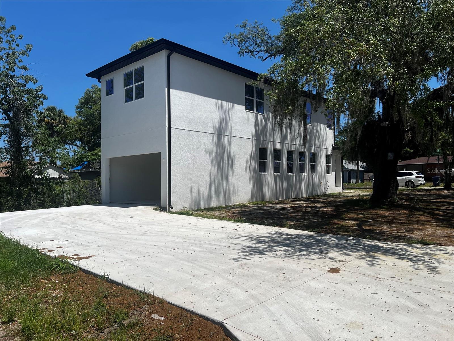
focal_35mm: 26
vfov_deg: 53.1
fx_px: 341
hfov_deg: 67.3
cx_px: 227
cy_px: 170
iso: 50
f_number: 1.5
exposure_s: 1/8696
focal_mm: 5.7
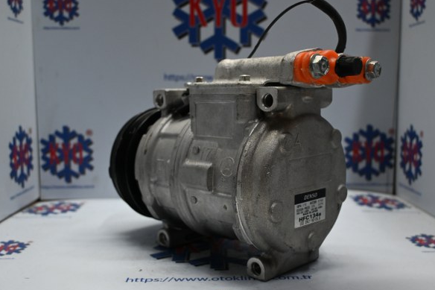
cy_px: 146
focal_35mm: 39
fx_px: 465
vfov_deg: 34.6
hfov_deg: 50.1
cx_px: 221
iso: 800
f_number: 4.2
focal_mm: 25
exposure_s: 1/125
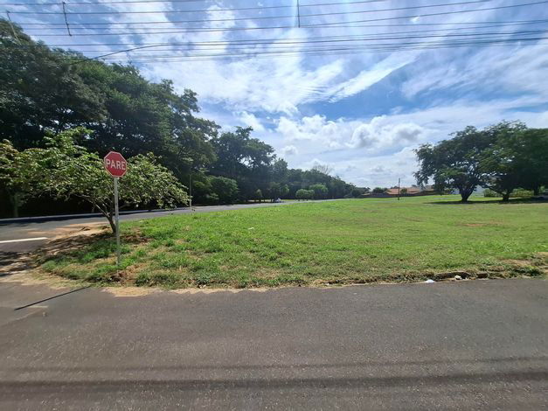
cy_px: 206
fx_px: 206
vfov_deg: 89.9
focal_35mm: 13
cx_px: 274
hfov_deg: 106.2
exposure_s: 1/2146
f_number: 2.2
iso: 40
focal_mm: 1.74
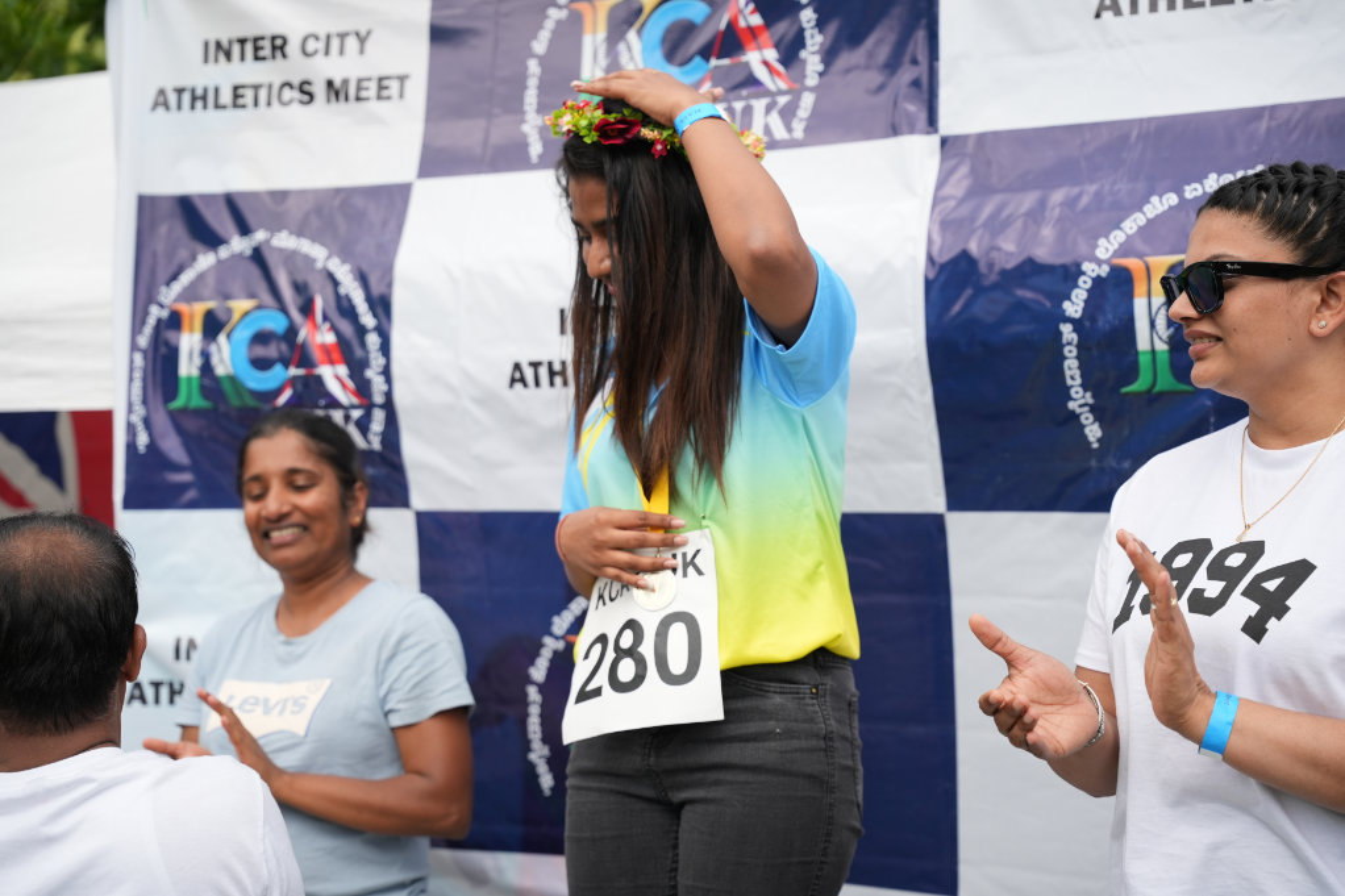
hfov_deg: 37.1
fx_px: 2006
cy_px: 448
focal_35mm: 54
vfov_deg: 25.2
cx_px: 672
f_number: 2.8
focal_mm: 53.7
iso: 250
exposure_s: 1/2000
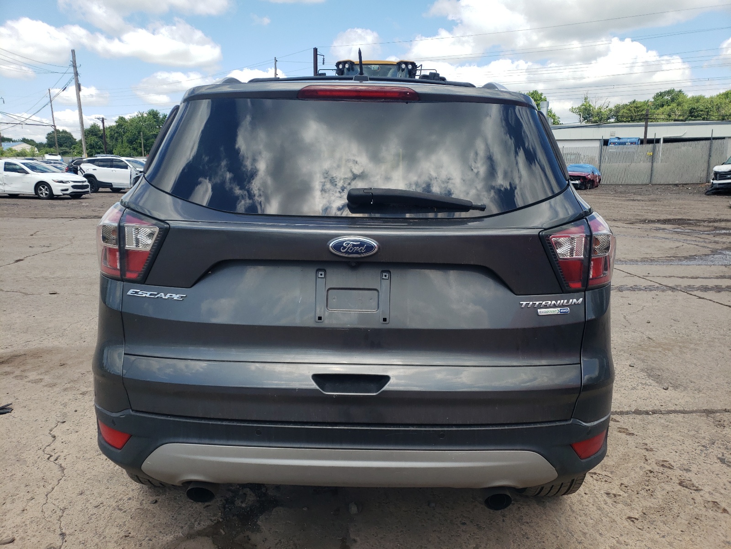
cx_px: 366
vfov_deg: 53.1
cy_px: 274
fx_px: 549
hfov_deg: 67.3
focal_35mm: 26
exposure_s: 1/1667
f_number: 1.5
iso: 50
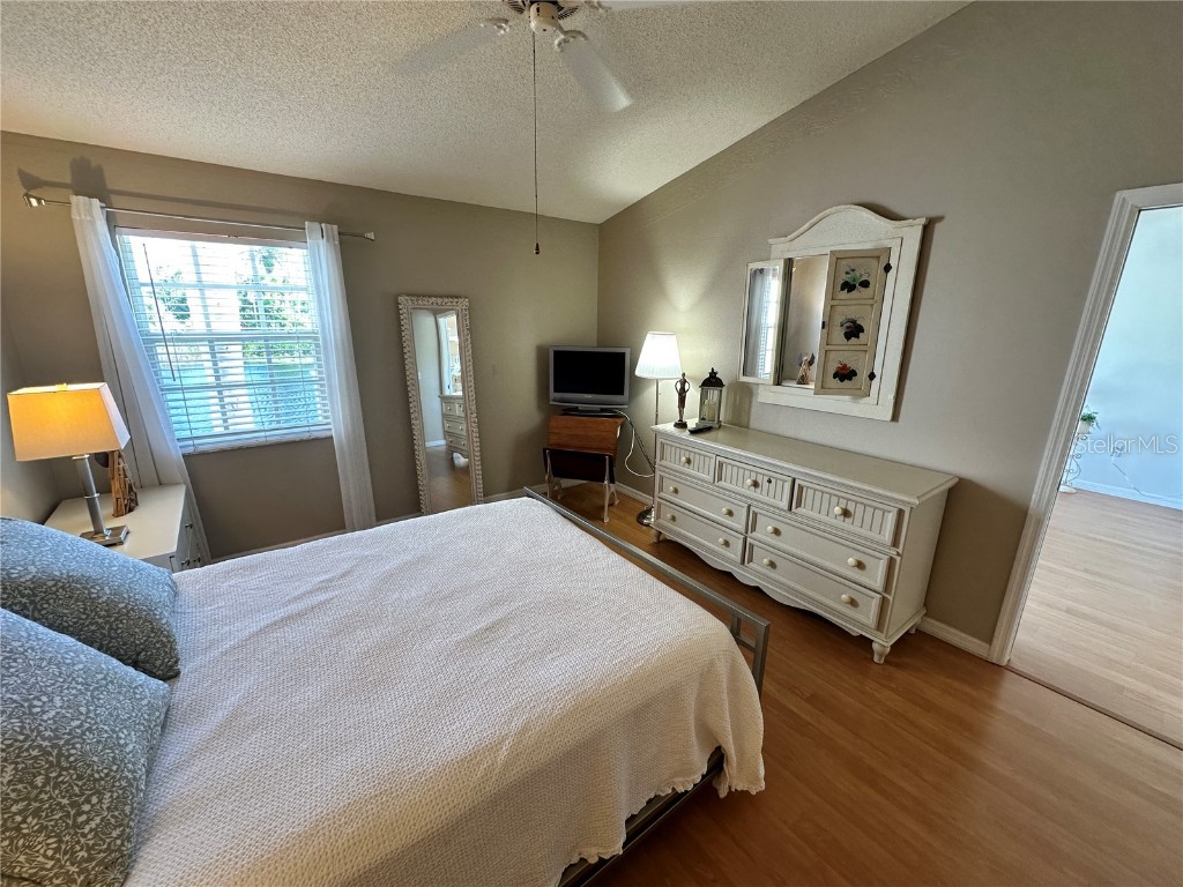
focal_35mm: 14
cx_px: 592
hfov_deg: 102.1
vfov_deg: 85.7
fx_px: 478
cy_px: 444
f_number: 2.2
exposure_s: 1/120
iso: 160
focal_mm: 2.22
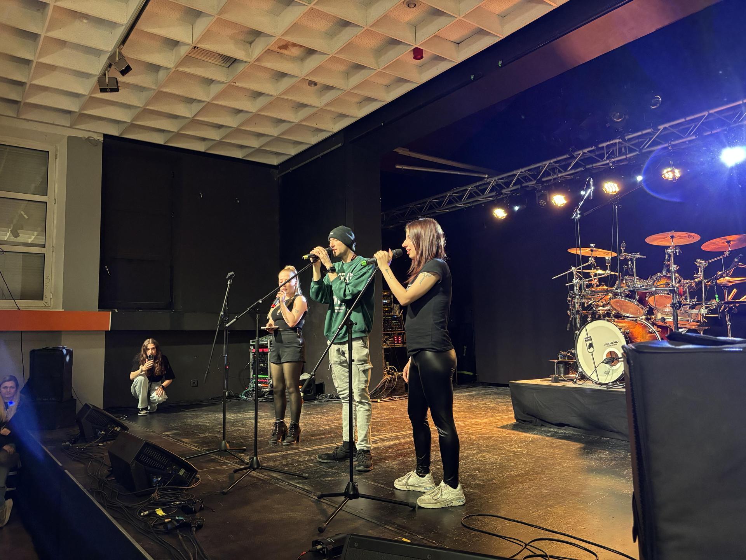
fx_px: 560
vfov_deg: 53.1
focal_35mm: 26
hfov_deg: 67.3
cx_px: 373
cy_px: 280
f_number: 1.6
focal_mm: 5.96
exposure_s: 1/31
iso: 500
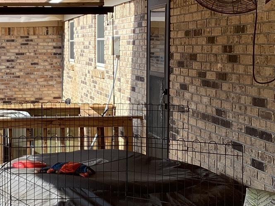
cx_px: 60
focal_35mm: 76
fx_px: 604
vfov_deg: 19.4
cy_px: 99
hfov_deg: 25.3
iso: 25
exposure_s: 1/345
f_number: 2.4
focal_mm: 3.3
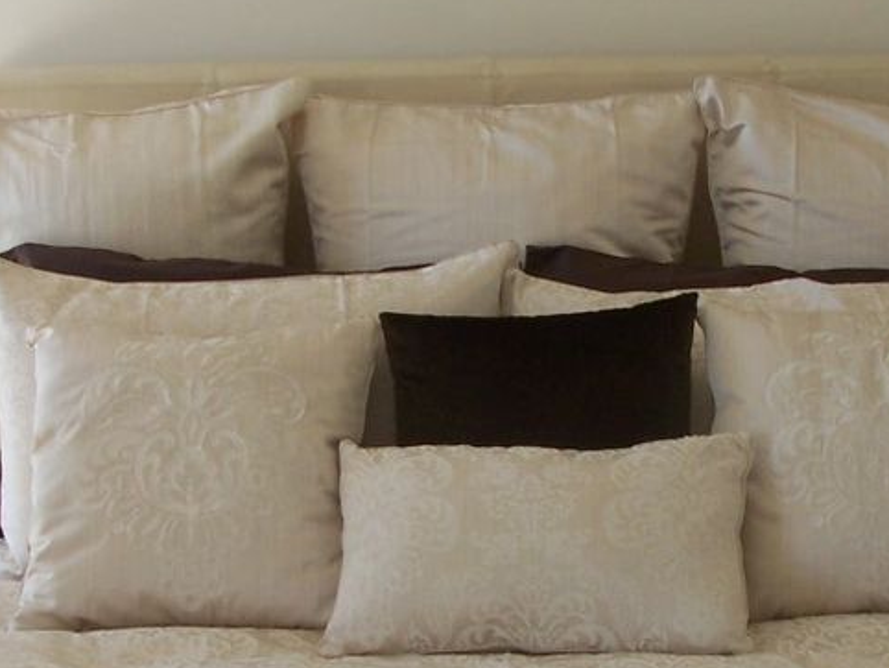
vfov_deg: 17.3
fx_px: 2184
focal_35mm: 85
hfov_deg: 22.9
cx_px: 631
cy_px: 459
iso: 80
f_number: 2.8
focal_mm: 6
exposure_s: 1/90
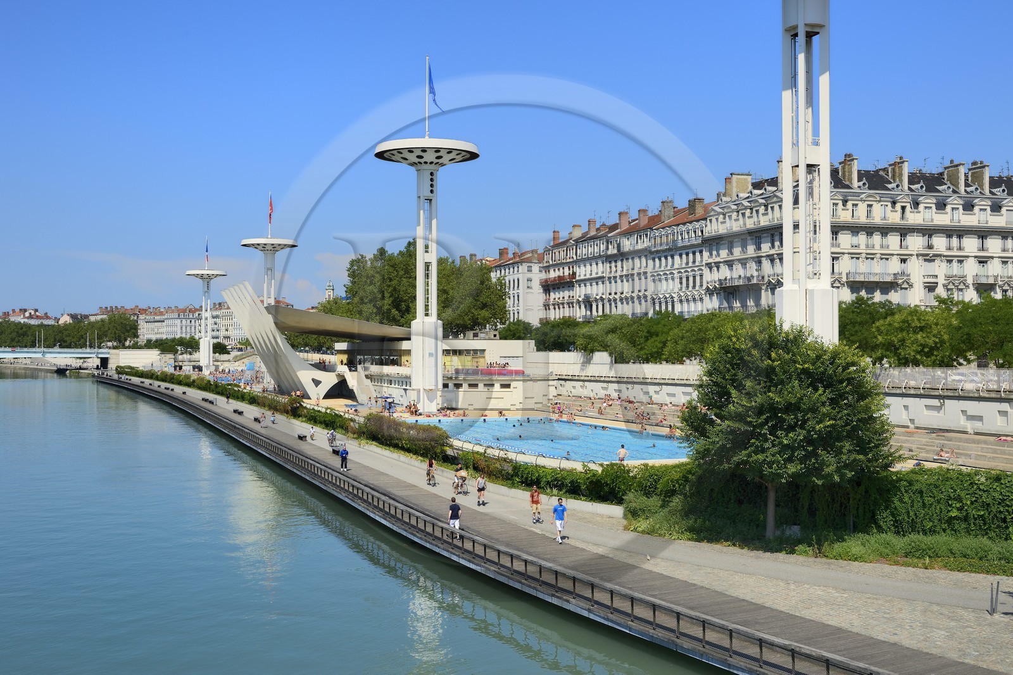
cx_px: 506
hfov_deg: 48.5
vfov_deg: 33.4
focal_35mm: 40
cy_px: 338
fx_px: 1125
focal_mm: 40
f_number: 10
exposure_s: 1/250
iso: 100
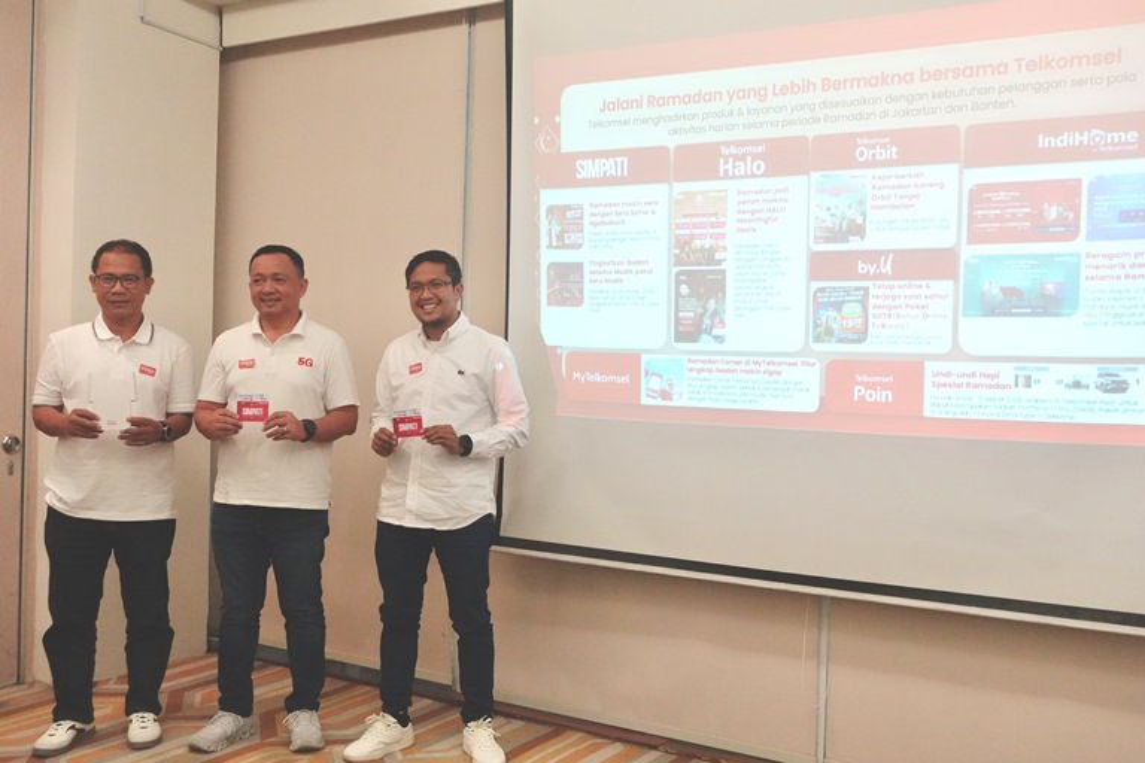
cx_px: 572
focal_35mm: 36
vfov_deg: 36.9
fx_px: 1145
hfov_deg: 53.1
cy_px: 382
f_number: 4
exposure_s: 1/160
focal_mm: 13.76
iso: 3200
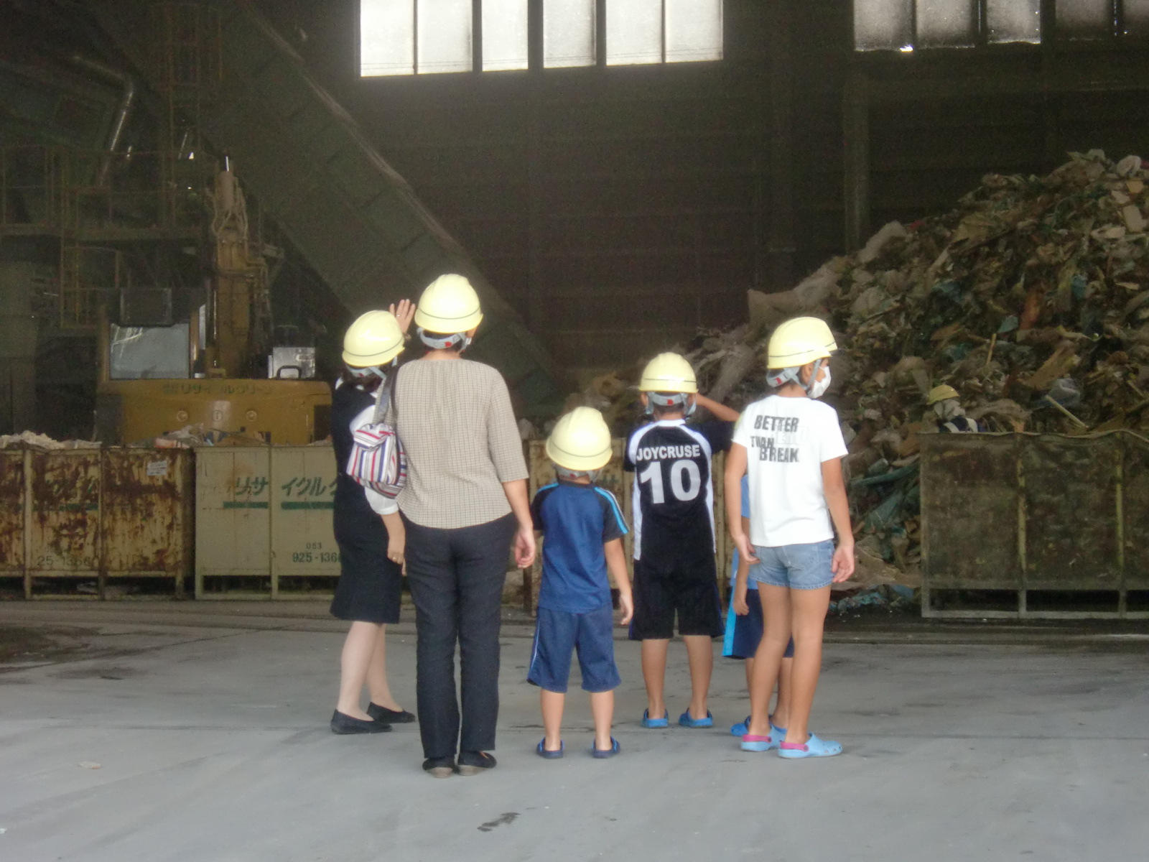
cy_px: 431
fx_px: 2589
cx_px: 574
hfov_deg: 25.0
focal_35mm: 78
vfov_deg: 18.9
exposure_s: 1/80
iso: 250
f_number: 4.7
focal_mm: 13.02
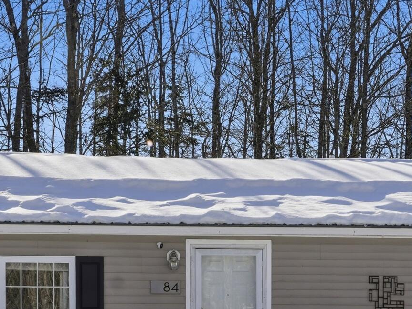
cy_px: 319
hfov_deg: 16.7
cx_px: 310
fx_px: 1392
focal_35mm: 117
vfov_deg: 12.5
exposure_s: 1/4000
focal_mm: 28
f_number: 11
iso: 100
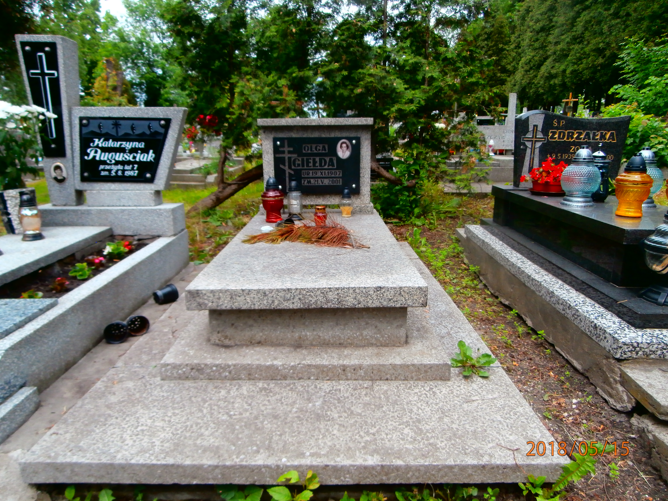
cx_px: 334
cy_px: 250
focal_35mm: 24
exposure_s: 1/400
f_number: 3
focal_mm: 4.2
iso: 100
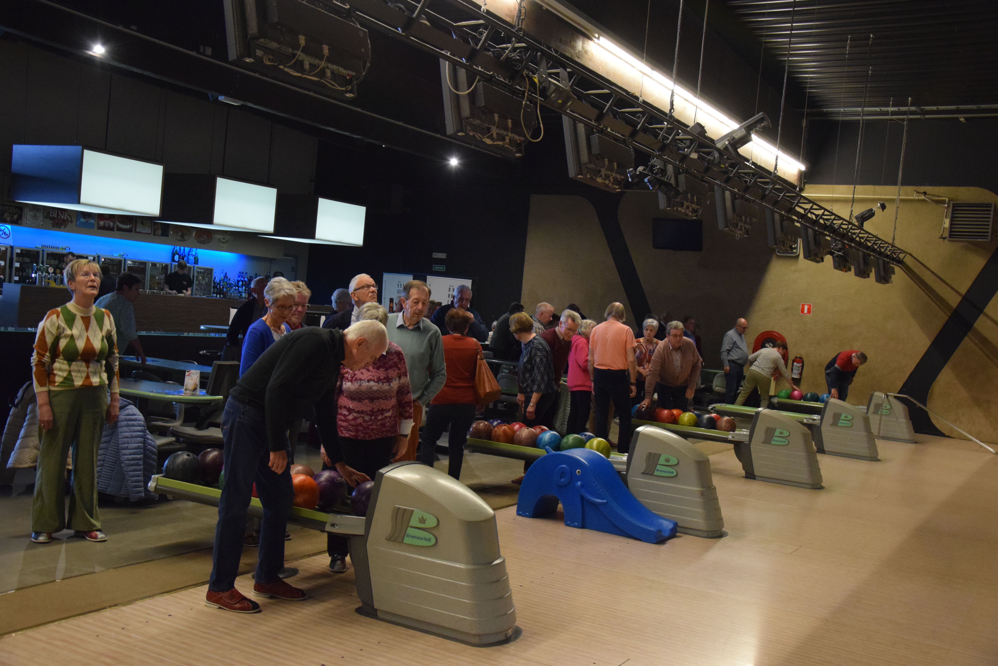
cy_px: 333
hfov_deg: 51.3
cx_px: 499
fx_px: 1040
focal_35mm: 38
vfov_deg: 35.5
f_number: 4
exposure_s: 1/60
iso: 2800
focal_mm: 25
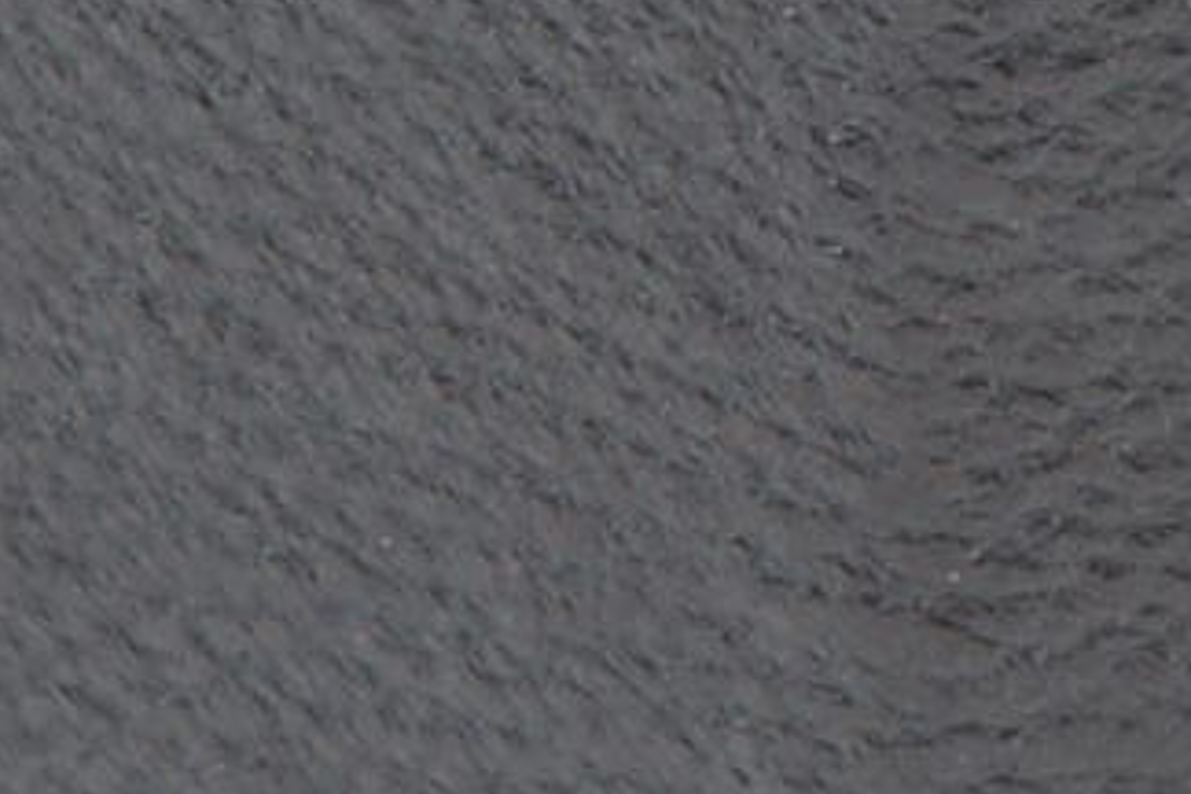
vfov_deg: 2.6
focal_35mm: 528
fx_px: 17467
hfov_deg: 3.9
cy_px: -1673
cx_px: 165
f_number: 11
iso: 100
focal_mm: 38
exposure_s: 1/100
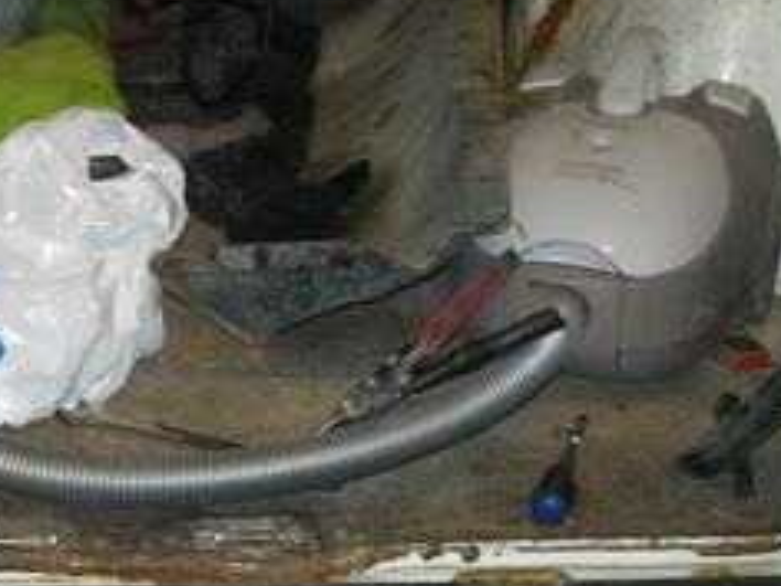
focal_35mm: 95
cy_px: 583
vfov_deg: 15.3
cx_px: -23
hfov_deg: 19.9
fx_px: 2143
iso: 78
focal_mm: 5.7
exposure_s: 1/30
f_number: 2.8
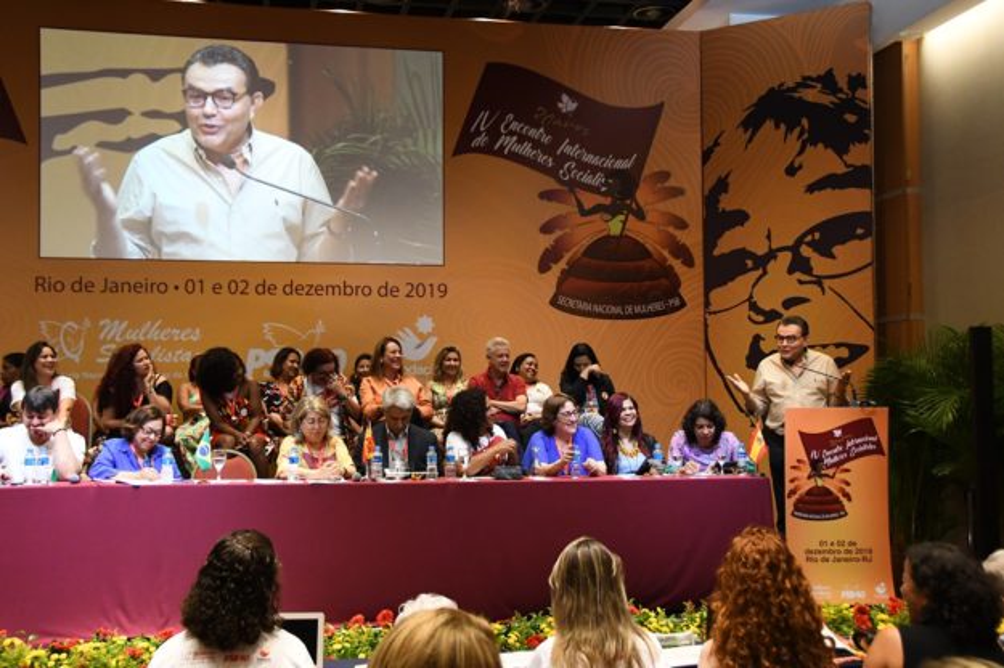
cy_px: 334
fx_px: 1115
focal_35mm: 40
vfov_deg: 33.4
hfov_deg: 48.5
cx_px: 502
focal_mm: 27
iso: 4000
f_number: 4
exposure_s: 1/250
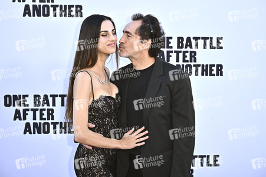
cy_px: 88
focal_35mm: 68
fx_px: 502
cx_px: 133
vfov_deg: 20.0
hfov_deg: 29.7
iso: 800
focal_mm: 68
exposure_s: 1/320
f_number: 5.6
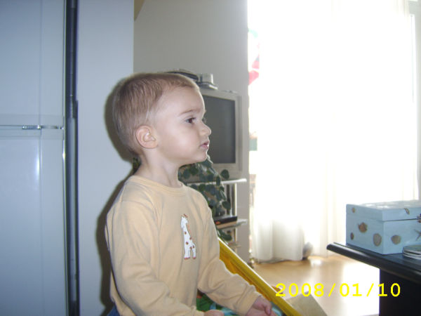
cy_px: 158
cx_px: 210
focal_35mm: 31
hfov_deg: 58.4
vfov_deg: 45.4
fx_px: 377
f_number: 2.7
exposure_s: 1/30
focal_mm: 8.13
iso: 141
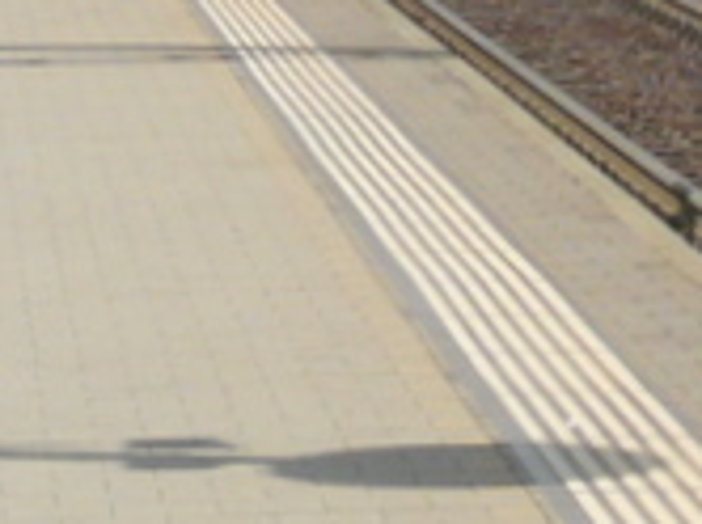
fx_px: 6845
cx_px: 1793
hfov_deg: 5.6
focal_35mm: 338
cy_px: -287
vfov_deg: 4.4
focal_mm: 9.2
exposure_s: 1/400
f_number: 7.1
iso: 100
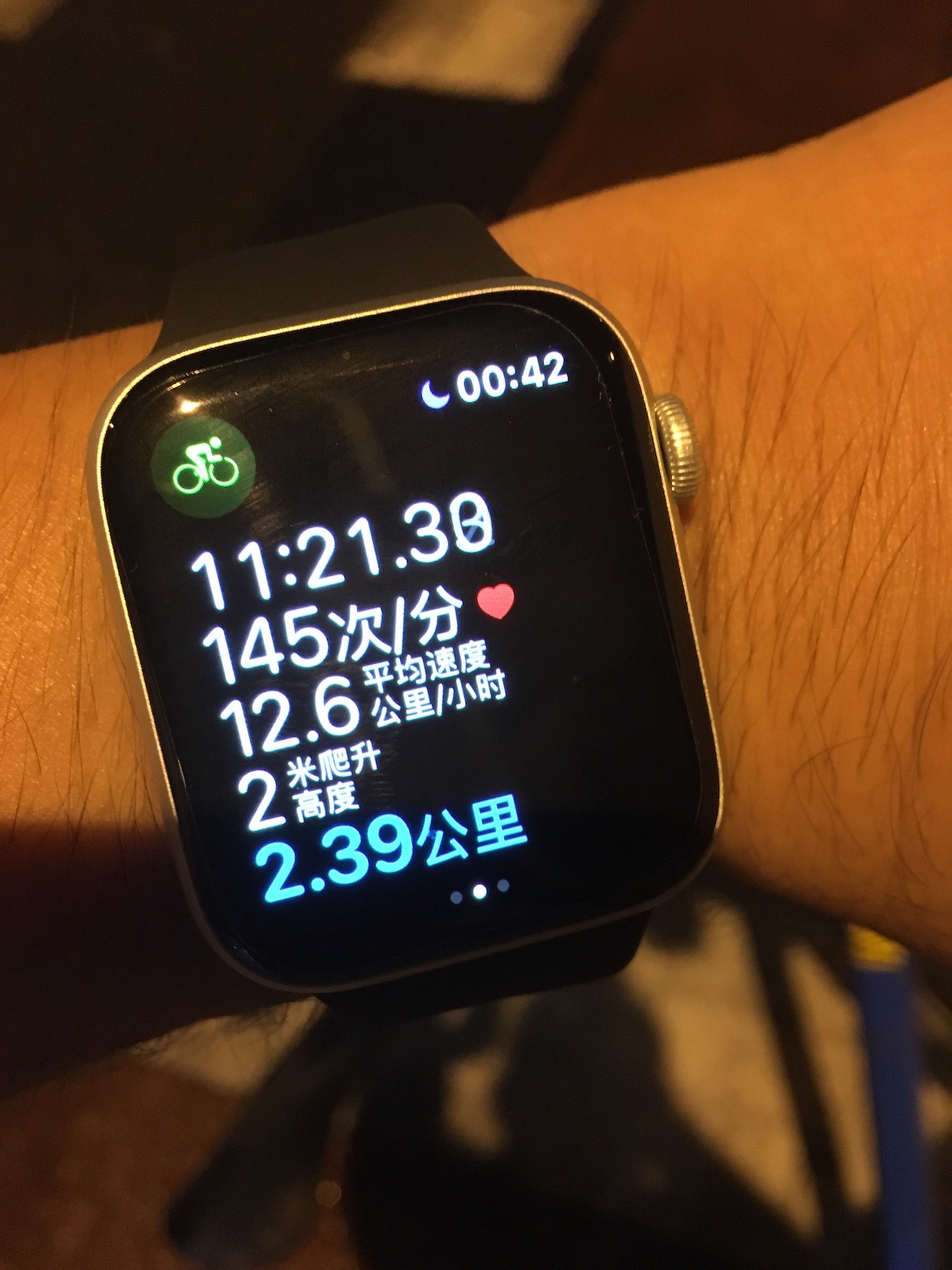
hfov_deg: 48.2
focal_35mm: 29
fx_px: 1063
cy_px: 635
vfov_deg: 61.7
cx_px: 476
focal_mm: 4.15
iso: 320
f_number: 2.2
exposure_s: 1/17
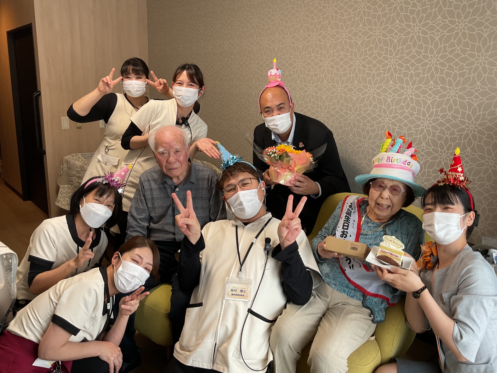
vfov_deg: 48.2
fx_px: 416
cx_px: 248
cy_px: 186
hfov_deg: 61.7
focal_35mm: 29
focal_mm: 3
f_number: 1.8
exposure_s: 1/50
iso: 40
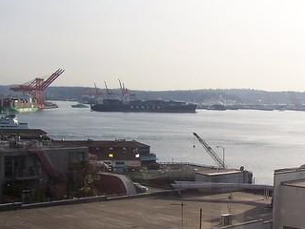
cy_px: 126
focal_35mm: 74
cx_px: 256
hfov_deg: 25.7
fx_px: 652
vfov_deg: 19.9
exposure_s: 1/250
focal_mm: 5.6
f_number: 5.6
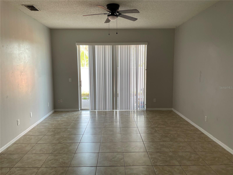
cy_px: 88
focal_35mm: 26
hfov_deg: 67.3
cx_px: 116
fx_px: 175
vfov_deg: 53.1
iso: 50
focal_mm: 4.2
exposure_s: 1/121
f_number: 1.6
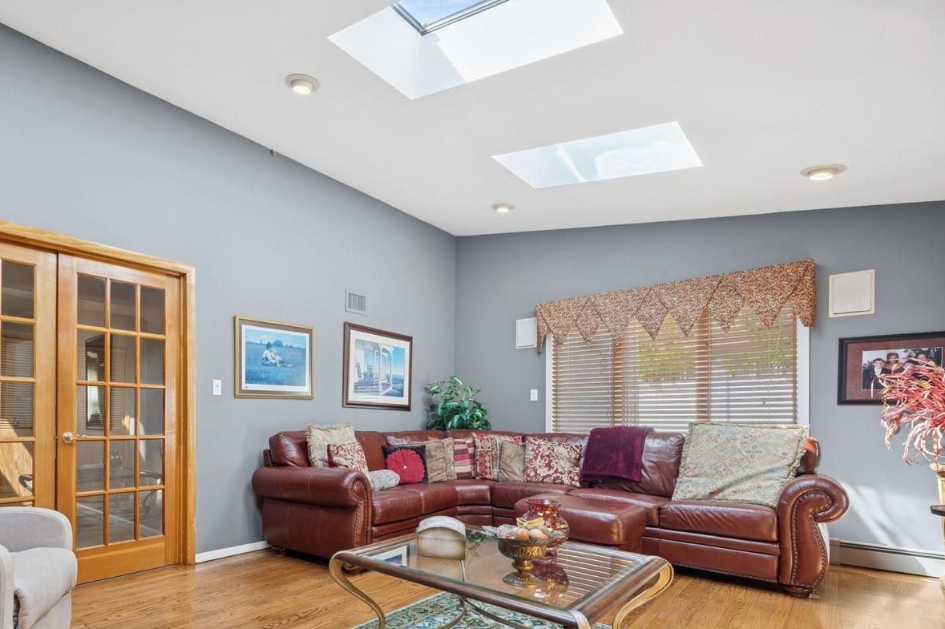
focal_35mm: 19
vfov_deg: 63.1
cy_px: 413
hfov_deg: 83.6
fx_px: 499
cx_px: 305
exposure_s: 1/5
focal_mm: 14
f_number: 11
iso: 100
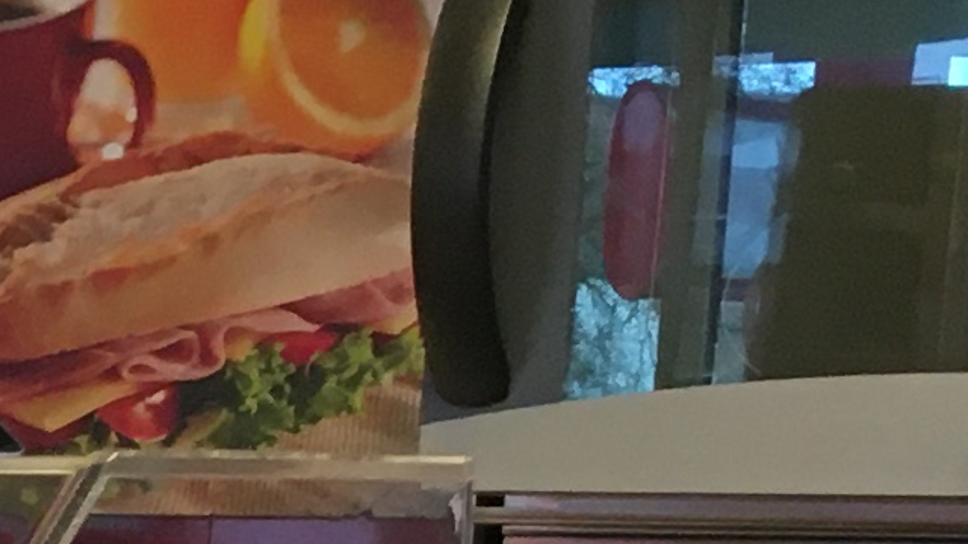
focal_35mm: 199
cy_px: 1381
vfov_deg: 5.8
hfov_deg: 9.7
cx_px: -1236
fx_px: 5108
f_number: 2.2
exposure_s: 1/33
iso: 100
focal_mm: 4.15
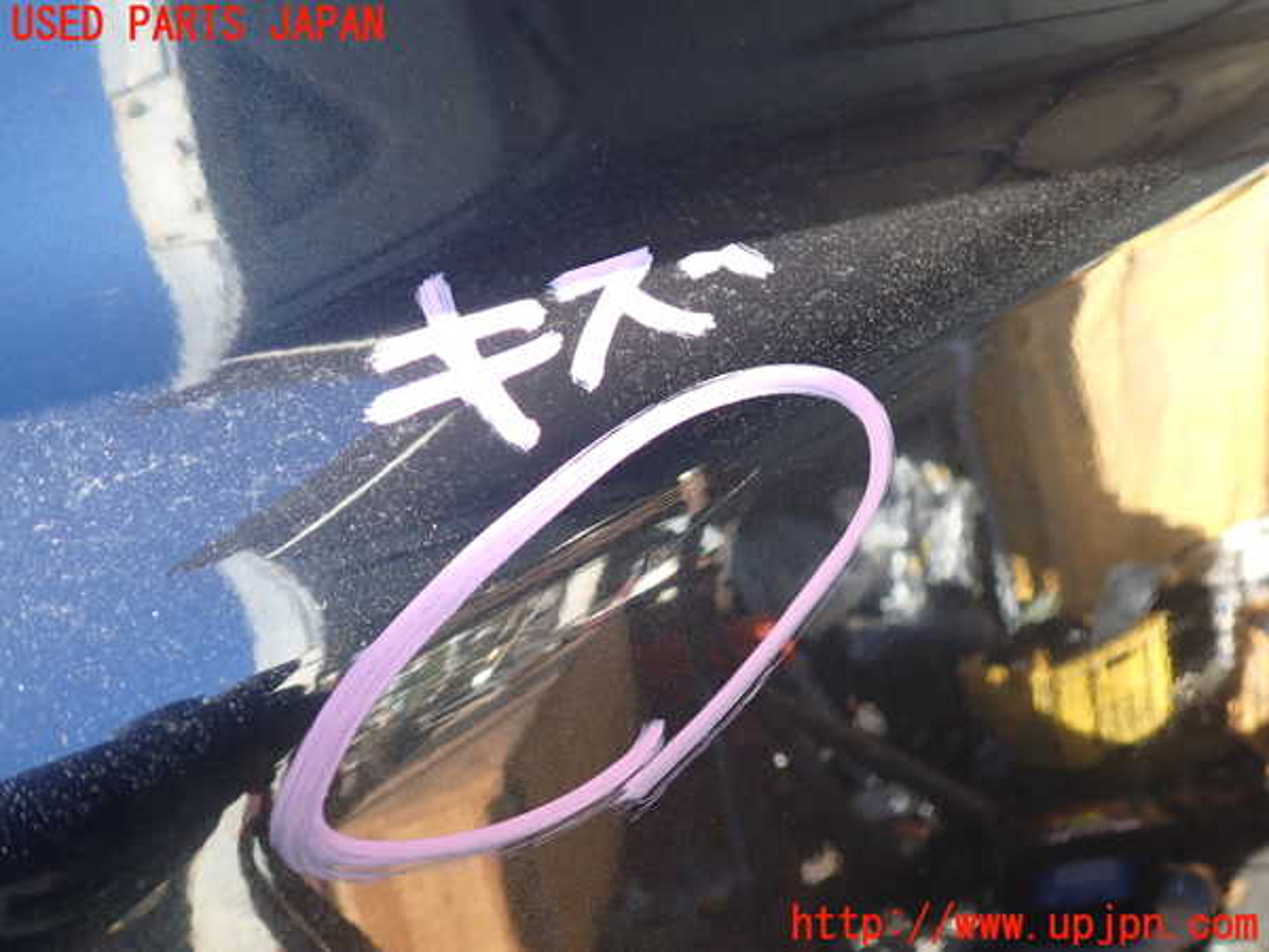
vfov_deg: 46.8
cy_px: 476
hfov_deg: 60.0
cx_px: 634
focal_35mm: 30
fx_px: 1100
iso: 100
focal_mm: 5.4
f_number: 2.3
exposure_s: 1/100
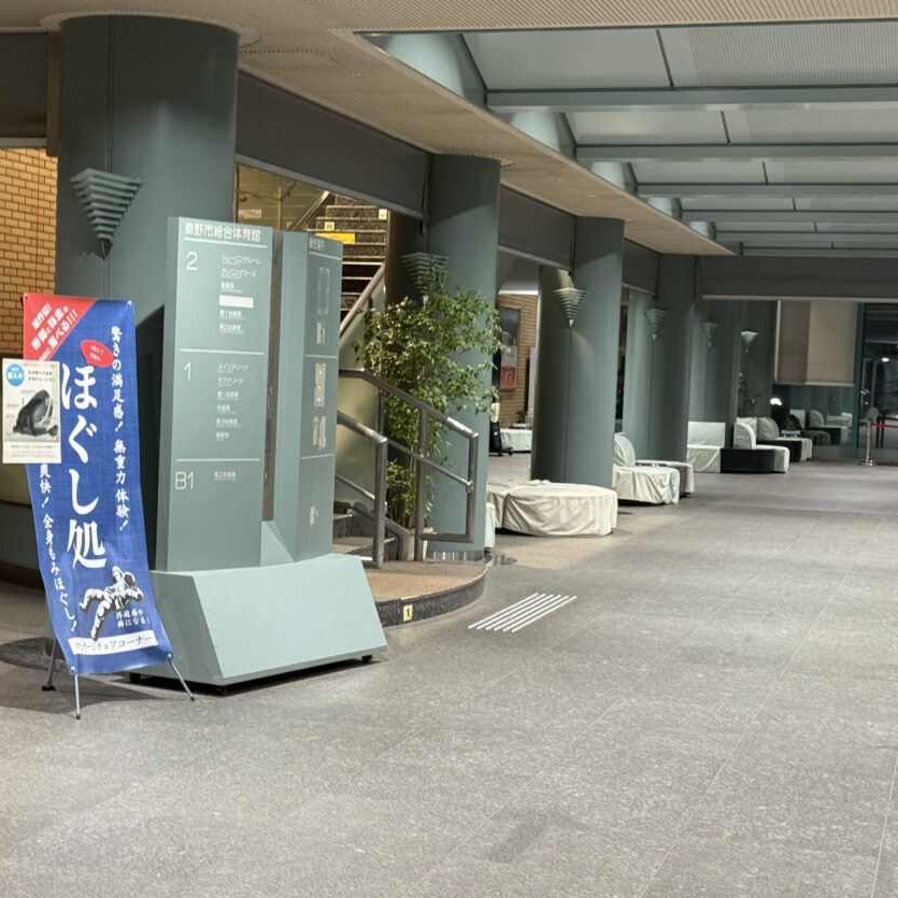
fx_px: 1908
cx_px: 354
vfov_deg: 26.5
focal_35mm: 65
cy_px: 448
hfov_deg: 26.4
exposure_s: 1/50
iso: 160
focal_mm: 6.76
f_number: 1.78
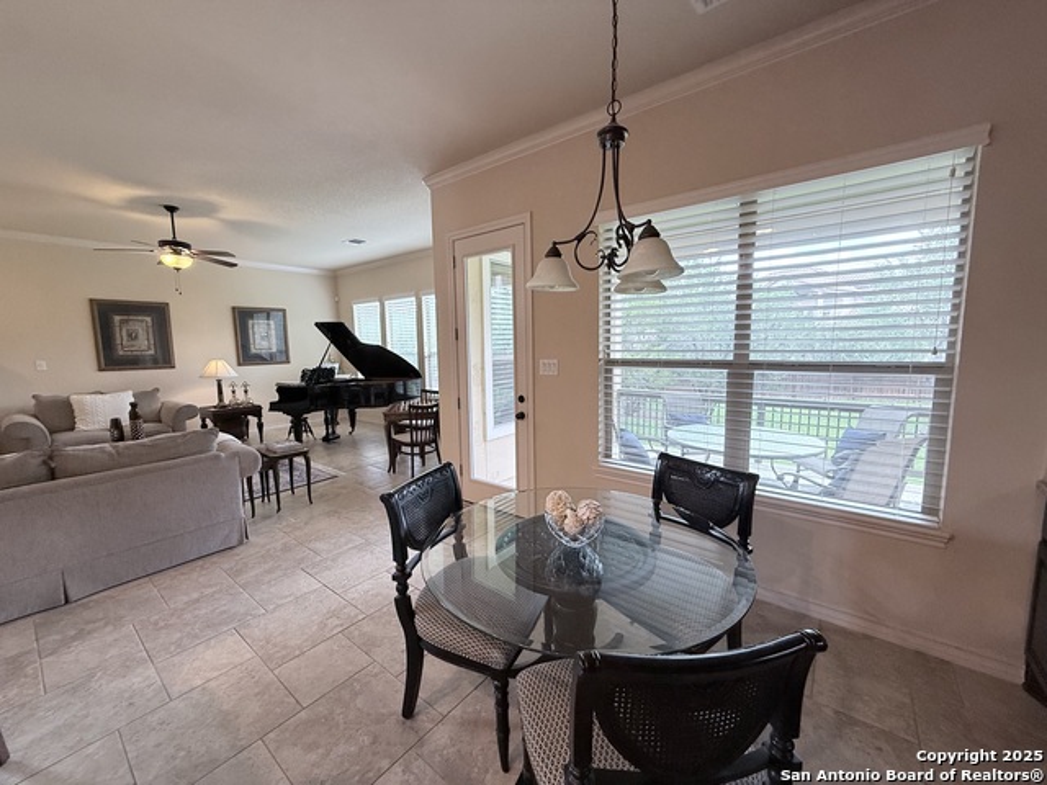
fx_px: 423
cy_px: 392
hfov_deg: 102.1
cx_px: 524
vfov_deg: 85.7
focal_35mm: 14
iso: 200
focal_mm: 2.22
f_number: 2.2
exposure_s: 1/120
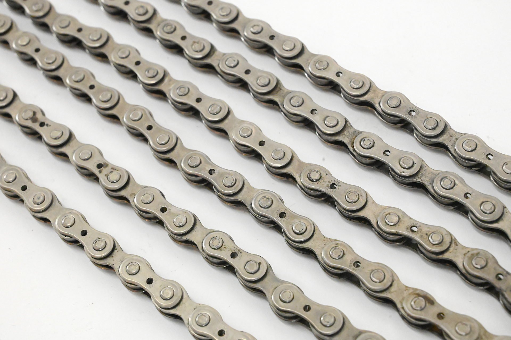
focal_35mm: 70
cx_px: 256
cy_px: 170
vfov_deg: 19.4
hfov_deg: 28.9
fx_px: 993
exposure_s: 1/500
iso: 18000
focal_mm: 70
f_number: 14
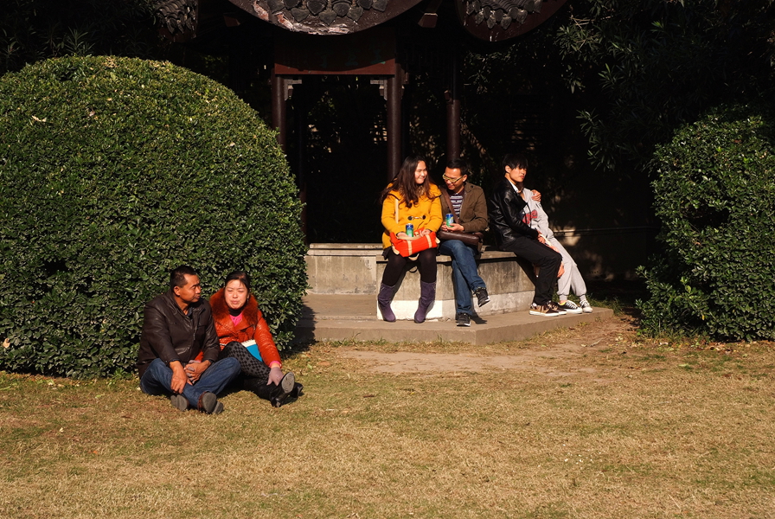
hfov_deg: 41.1
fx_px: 1035
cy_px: 260
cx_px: 388
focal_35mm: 48
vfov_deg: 28.2
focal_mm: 32
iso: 200
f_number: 14
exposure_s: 1/180
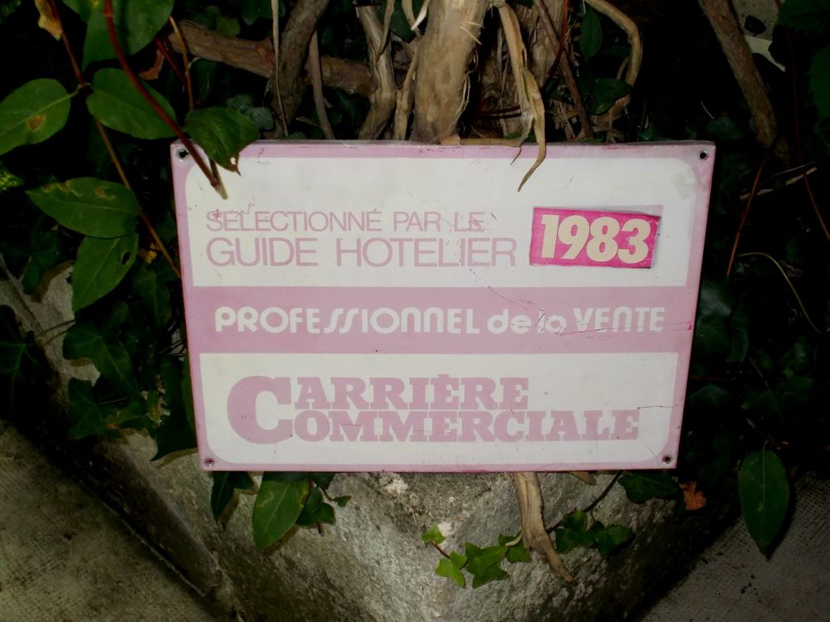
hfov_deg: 38.2
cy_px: 311
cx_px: 415
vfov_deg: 29.1
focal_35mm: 50
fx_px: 1199
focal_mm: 9
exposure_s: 1/30
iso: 200
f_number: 4.5
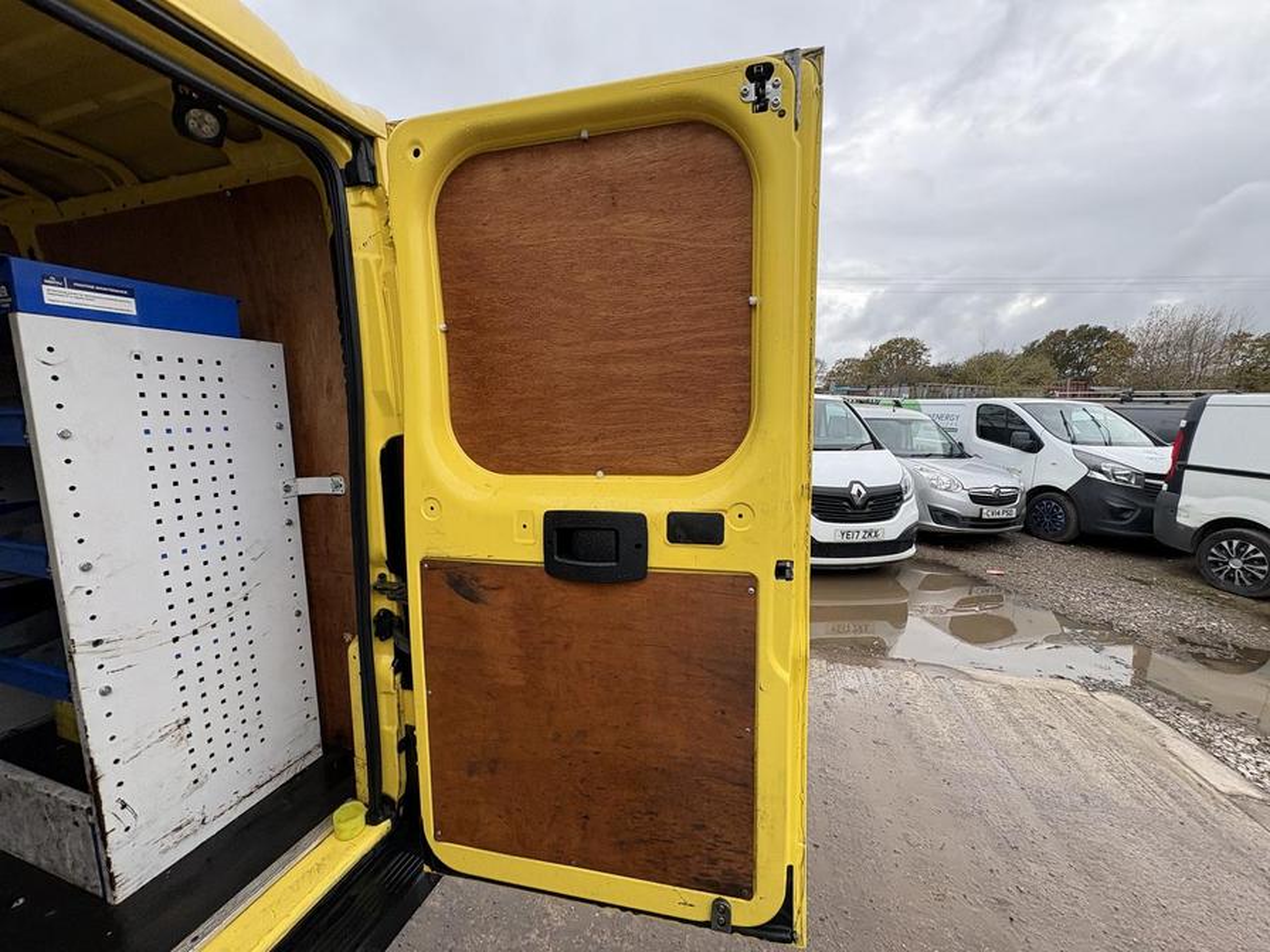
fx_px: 514
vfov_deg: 85.7
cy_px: 476
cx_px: 635
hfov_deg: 102.1
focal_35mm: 14
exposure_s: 1/116
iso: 40
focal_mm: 2.22
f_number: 2.2
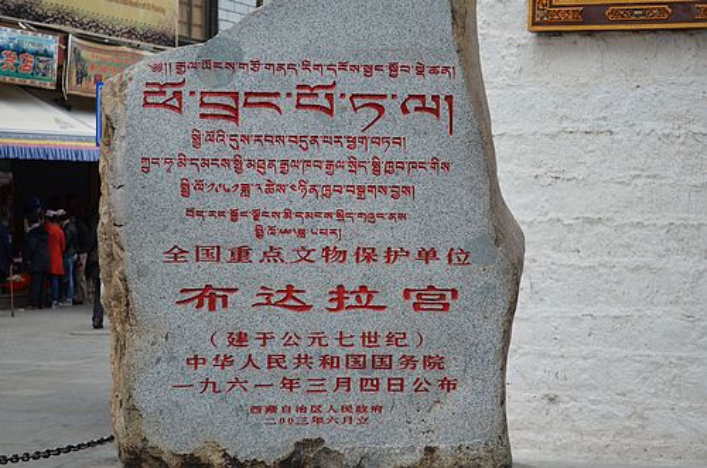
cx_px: 354
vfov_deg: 16.5
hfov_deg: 24.7
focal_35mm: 82
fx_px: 1617
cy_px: 234
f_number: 5.6
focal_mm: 55
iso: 400
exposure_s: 1/500
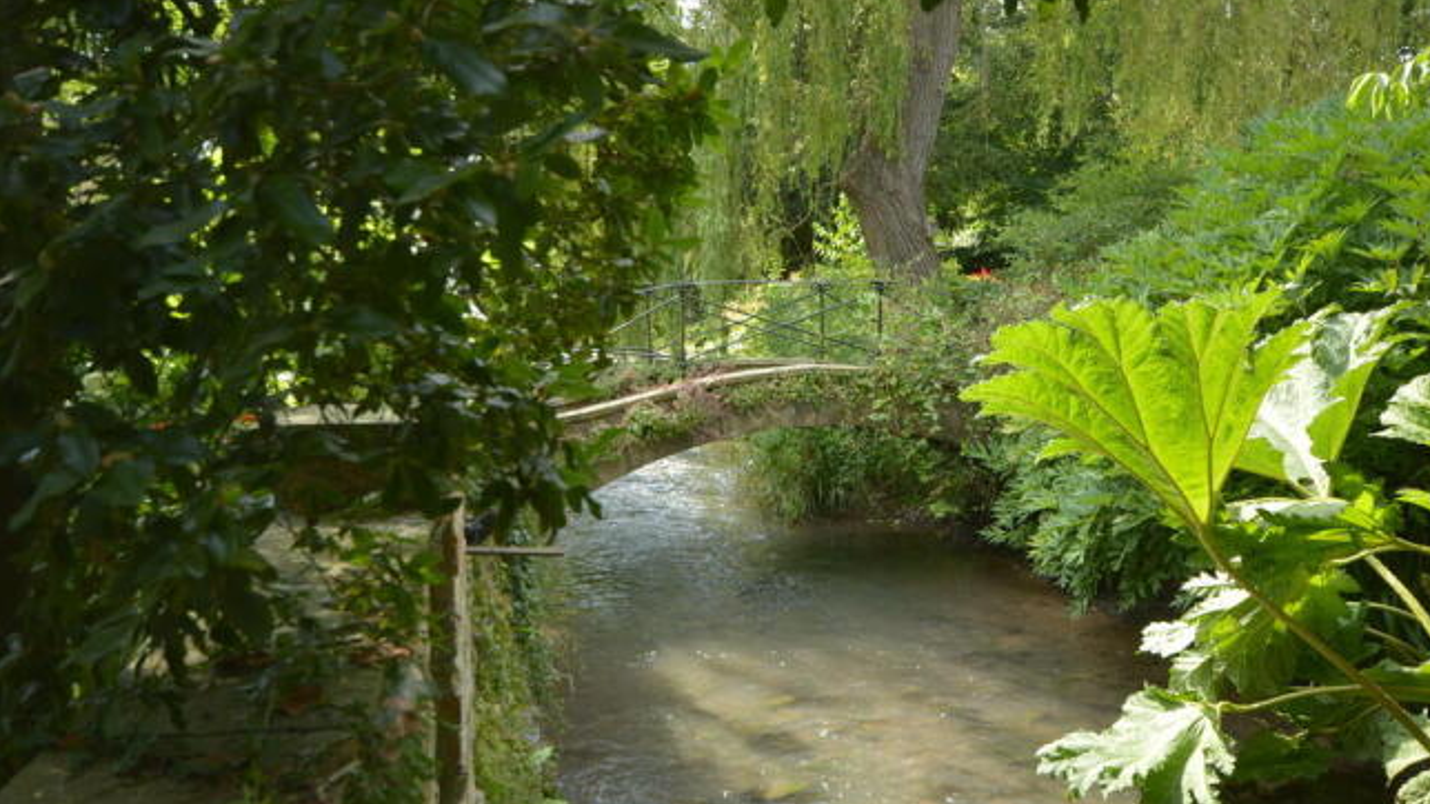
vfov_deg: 36.6
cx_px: 724
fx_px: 1213
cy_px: 371
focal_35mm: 32
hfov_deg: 61.0
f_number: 5.6
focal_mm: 20
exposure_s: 1/60
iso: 200
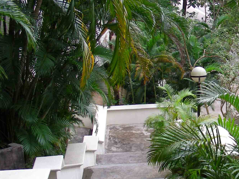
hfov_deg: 23.6
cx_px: 224
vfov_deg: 18.4
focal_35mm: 80
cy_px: 115
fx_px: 552
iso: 50
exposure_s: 1/85
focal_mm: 6.3
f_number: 3.5
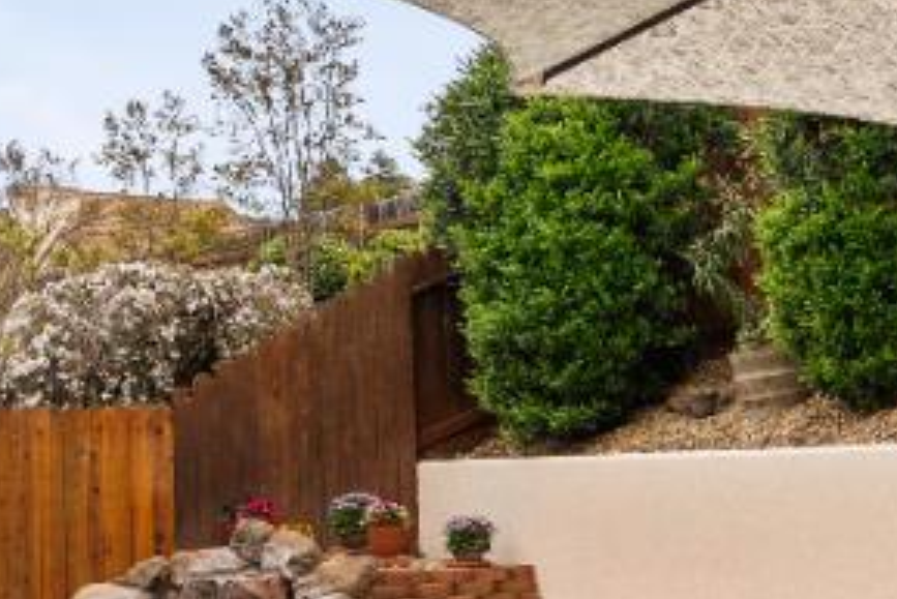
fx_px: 2082
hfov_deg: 21.1
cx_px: 1285
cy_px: 323
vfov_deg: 16.4
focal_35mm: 84
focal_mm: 16.1
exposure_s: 1/30
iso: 100
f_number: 8
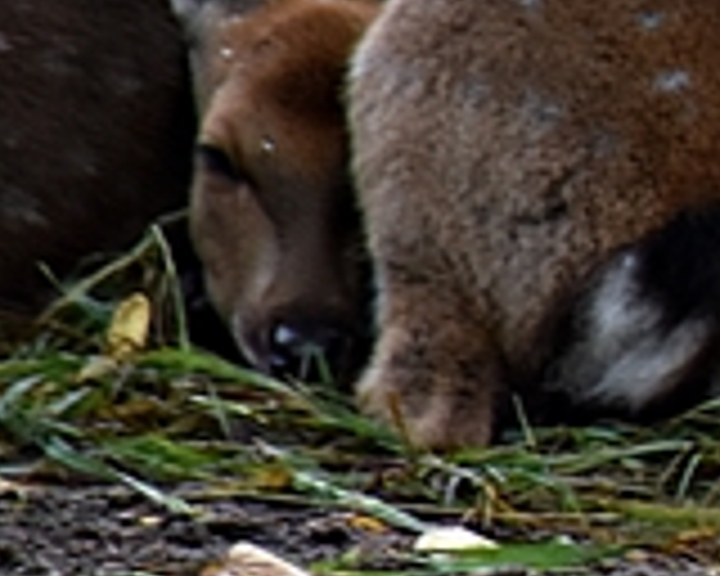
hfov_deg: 1.5
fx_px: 26807
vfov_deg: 1.2
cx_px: 2210
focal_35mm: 1258
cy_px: -385
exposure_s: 1/500
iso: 800
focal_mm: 140
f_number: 5.6
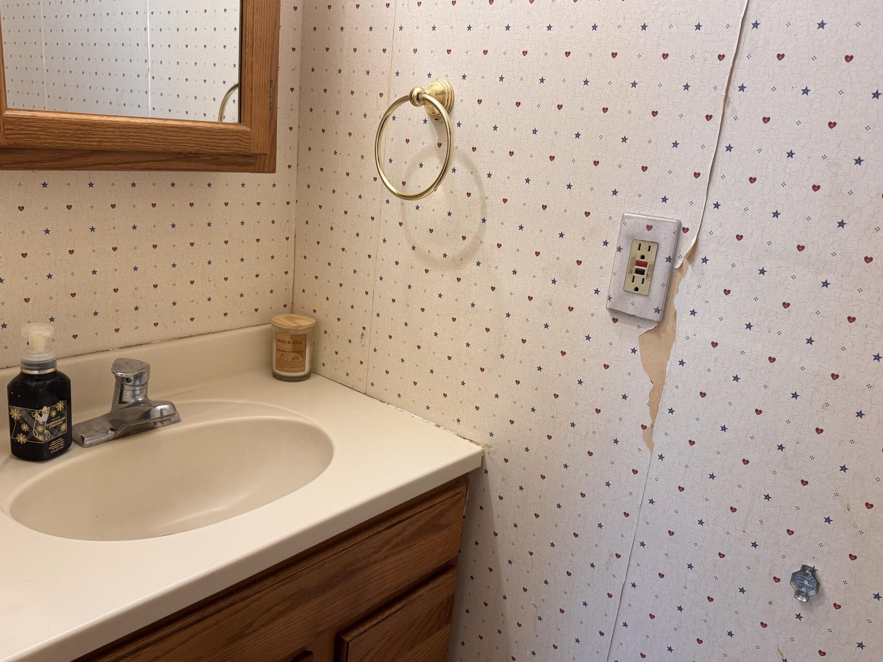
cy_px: 341
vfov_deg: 49.7
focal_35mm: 28
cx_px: 410
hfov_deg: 63.4
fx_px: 714
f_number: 1.78
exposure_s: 1/120
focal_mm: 6.76
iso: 160
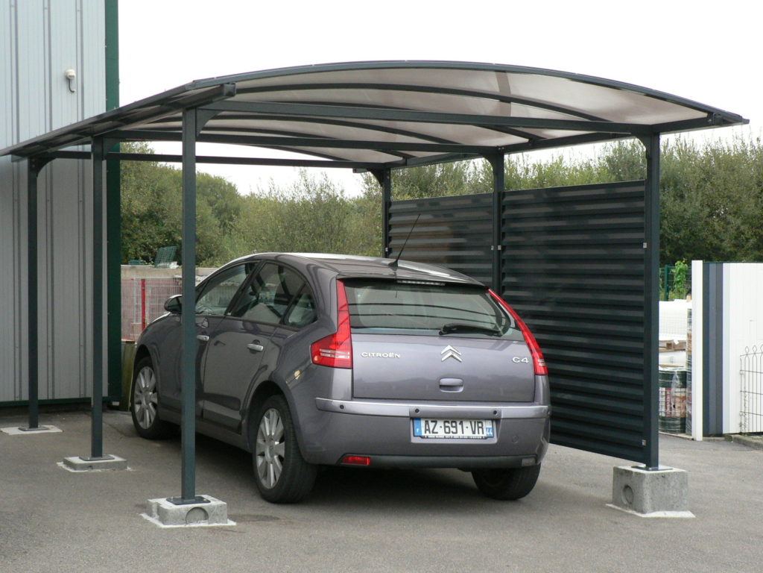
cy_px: 286
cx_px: 382
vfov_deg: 23.3
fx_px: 1389
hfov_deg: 30.7
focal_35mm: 63
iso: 200
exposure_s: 1/30
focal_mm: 10.5
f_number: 3.2
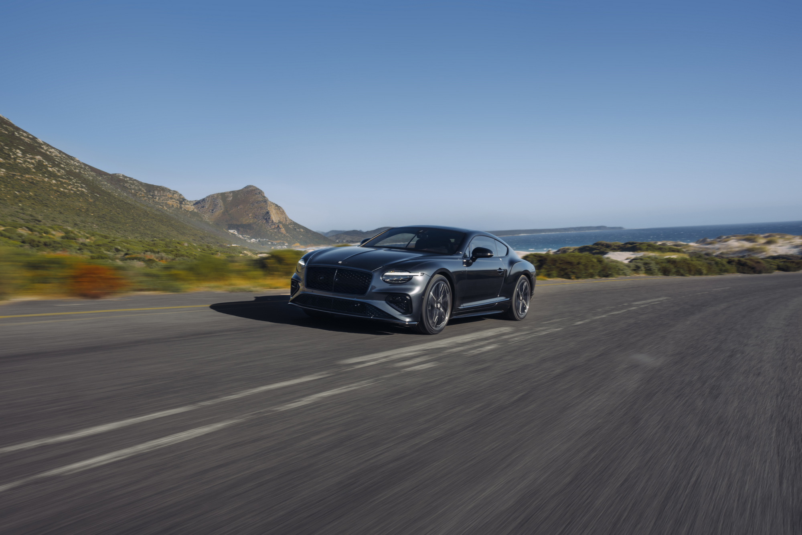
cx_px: 401
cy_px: 268
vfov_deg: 45.0
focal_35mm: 29
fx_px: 646
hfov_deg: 63.7
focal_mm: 29
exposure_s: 1/25
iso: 50
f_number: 13
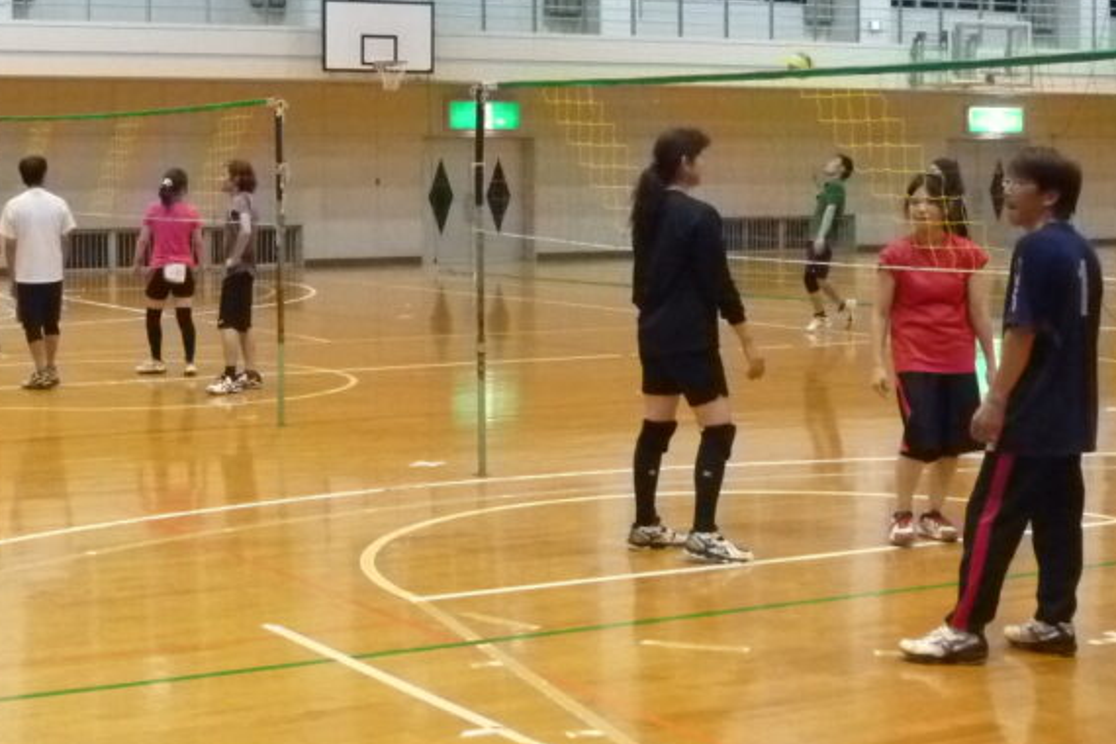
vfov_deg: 19.2
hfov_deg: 28.3
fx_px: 2201
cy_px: 319
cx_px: 409
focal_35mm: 71
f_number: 3.5
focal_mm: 6.8
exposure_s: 1/50
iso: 800
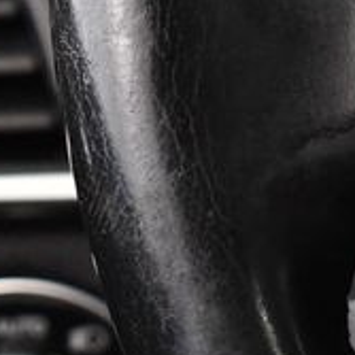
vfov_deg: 4.9
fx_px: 4154
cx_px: 616
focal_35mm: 358
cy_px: -45
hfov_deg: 4.8
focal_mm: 55
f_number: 5.6
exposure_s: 1/60
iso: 5000
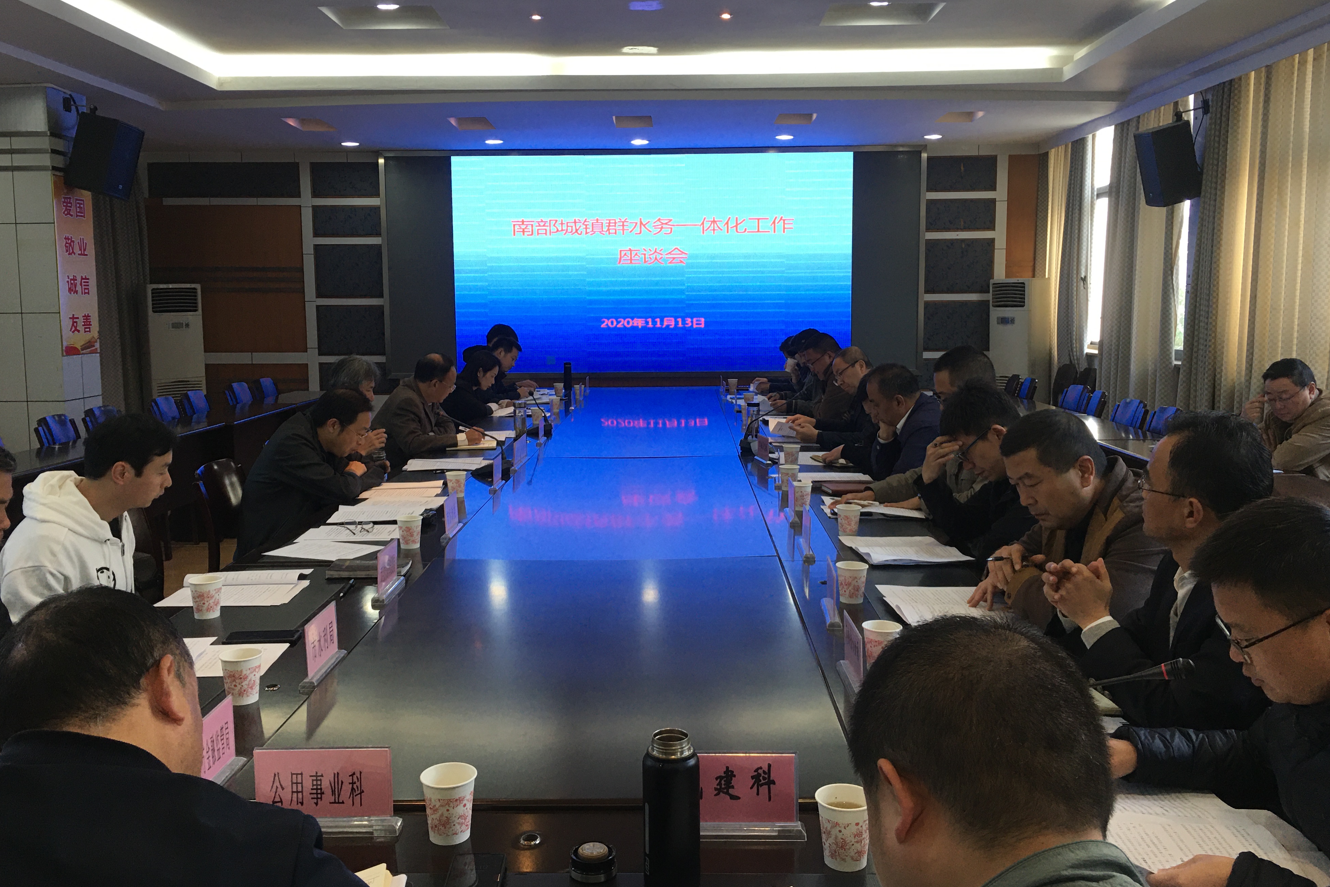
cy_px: 420
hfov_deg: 60.3
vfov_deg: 42.3
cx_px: 663
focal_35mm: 31
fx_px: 1145
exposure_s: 1/33
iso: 50
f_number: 2.2
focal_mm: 4.15
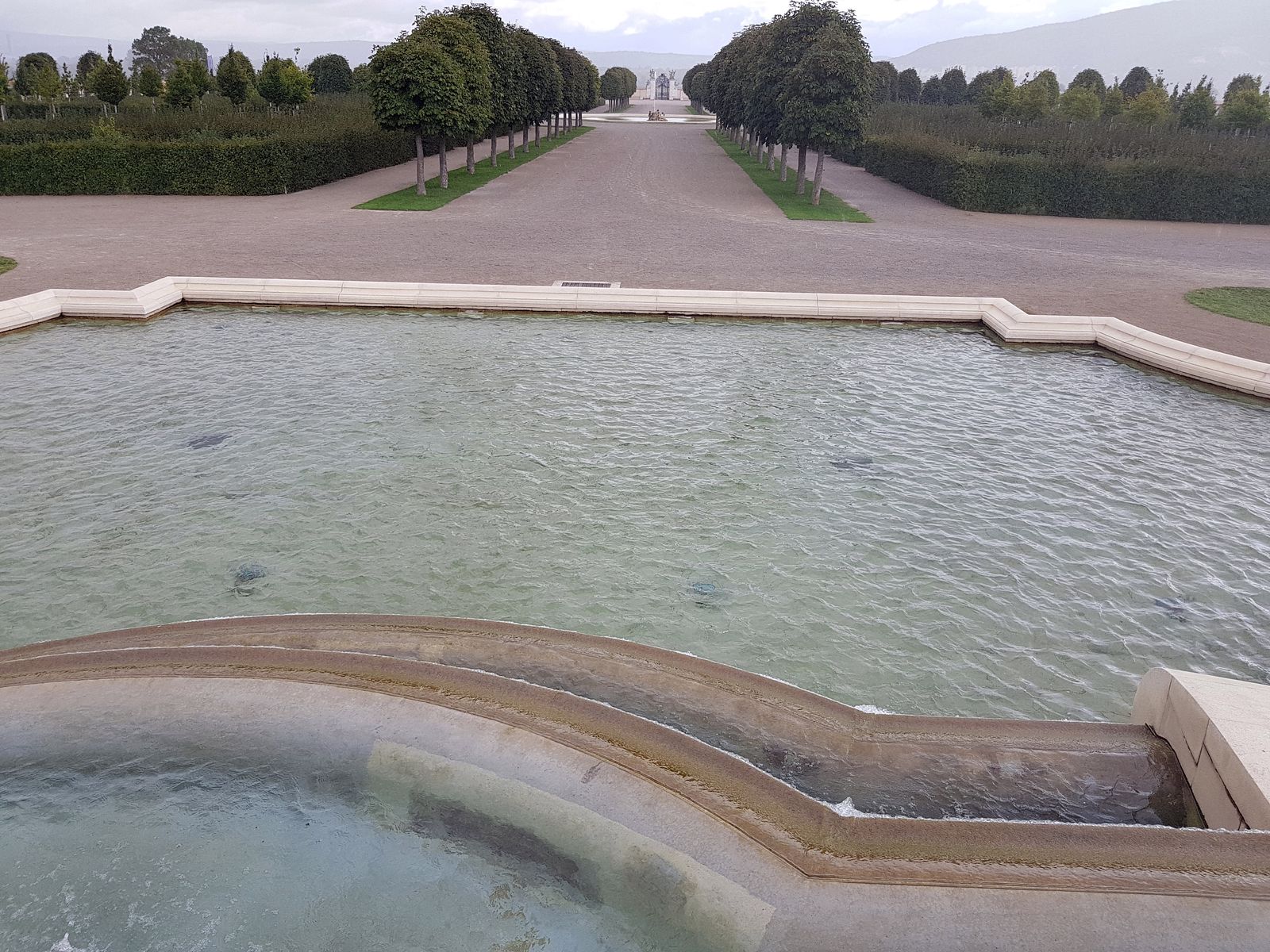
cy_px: 476
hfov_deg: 67.3
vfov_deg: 53.1
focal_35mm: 26
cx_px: 635
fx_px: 954
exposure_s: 1/728
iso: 50
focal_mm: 4.2
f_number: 1.7
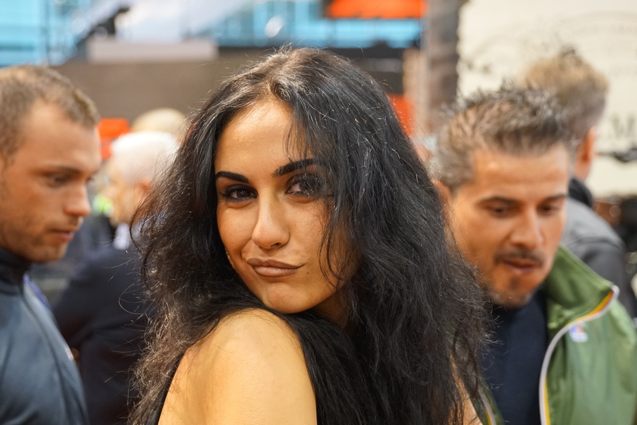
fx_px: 1929
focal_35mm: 109
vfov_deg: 12.6
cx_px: 318
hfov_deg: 18.8
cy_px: 212
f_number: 5.6
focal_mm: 73
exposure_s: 1/160
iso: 3200
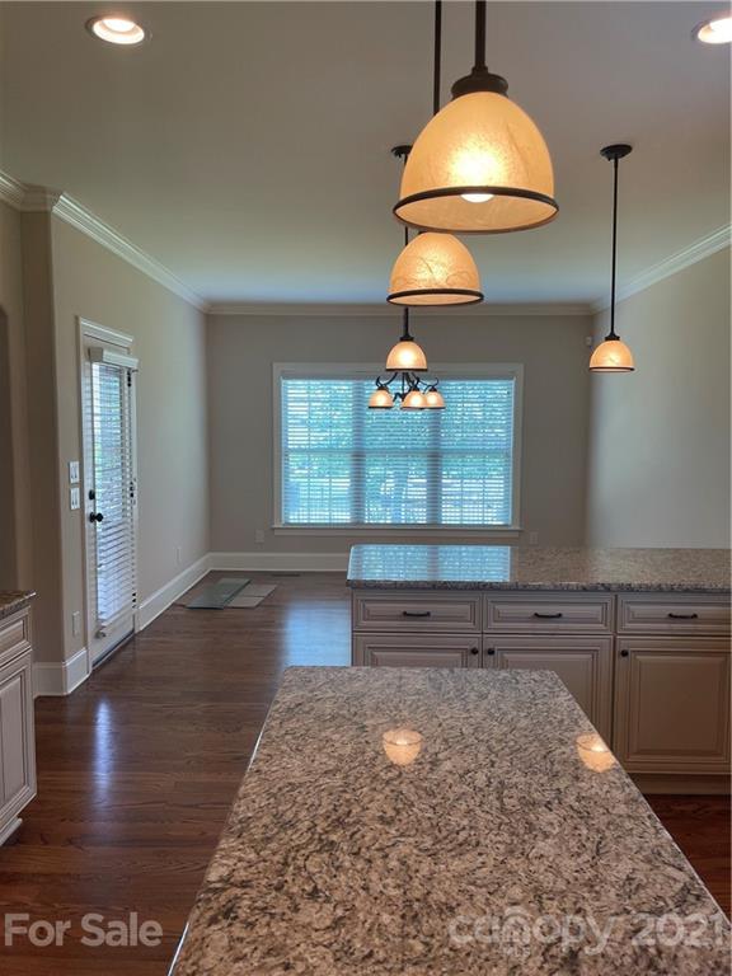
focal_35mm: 26
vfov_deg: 67.3
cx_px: 366
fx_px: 733
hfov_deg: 53.1
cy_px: 488
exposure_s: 1/120
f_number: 1.6
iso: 50
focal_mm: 5.1
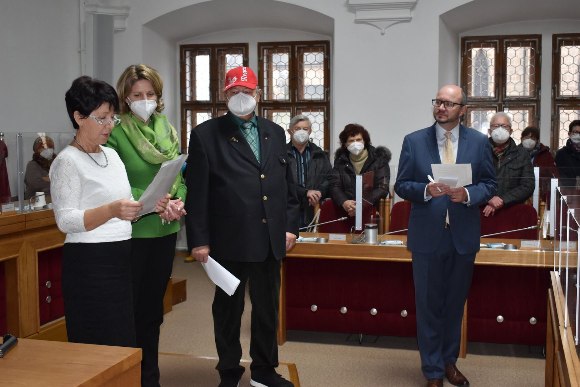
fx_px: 773
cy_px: 194
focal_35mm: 48
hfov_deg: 41.1
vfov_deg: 28.1
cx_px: 290
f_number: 4.5
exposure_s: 1/80
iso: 800
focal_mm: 32
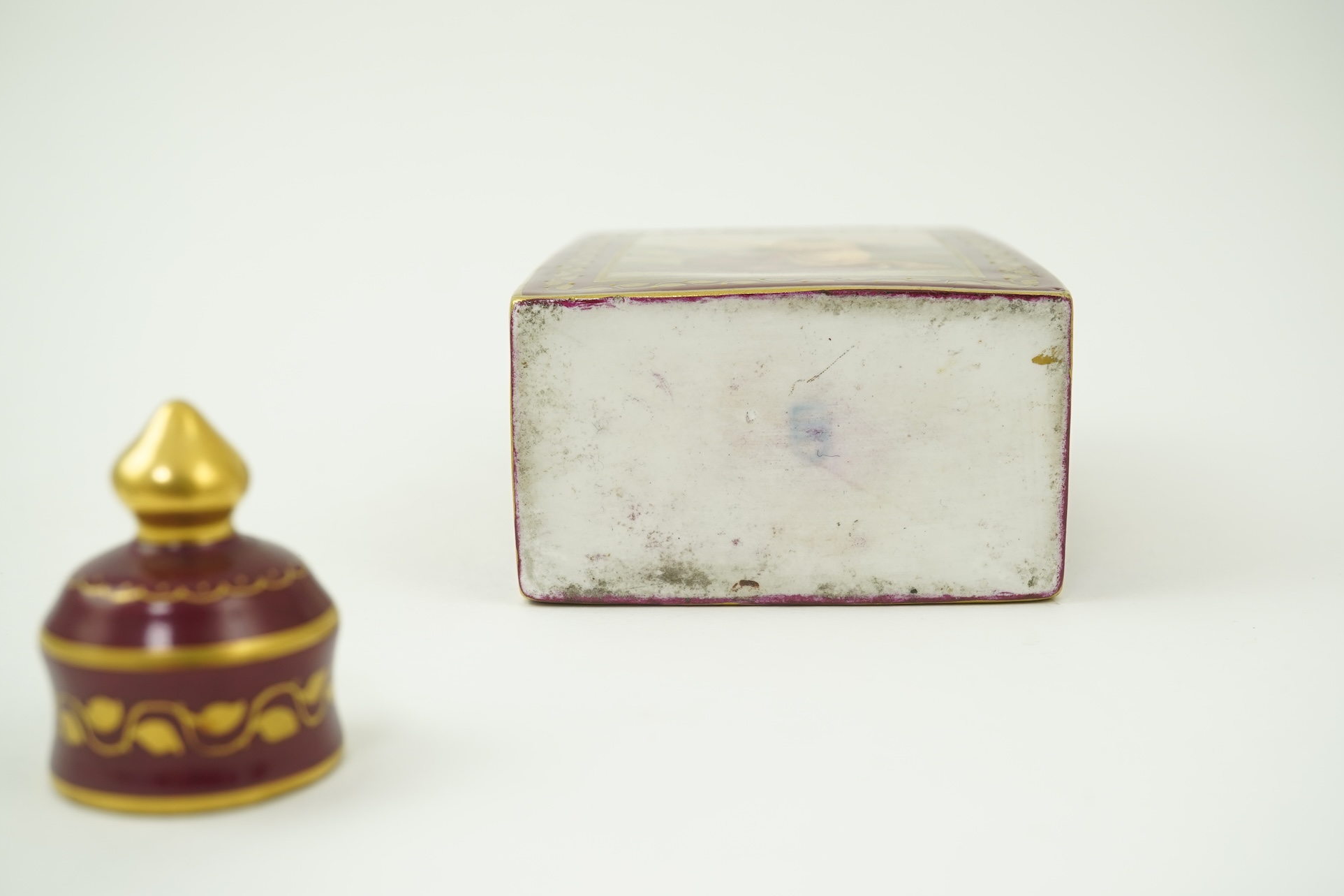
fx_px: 1717
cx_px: 682
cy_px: 441
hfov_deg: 42.7
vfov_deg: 29.2
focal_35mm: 46
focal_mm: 30
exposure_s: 1/50
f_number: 9
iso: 500
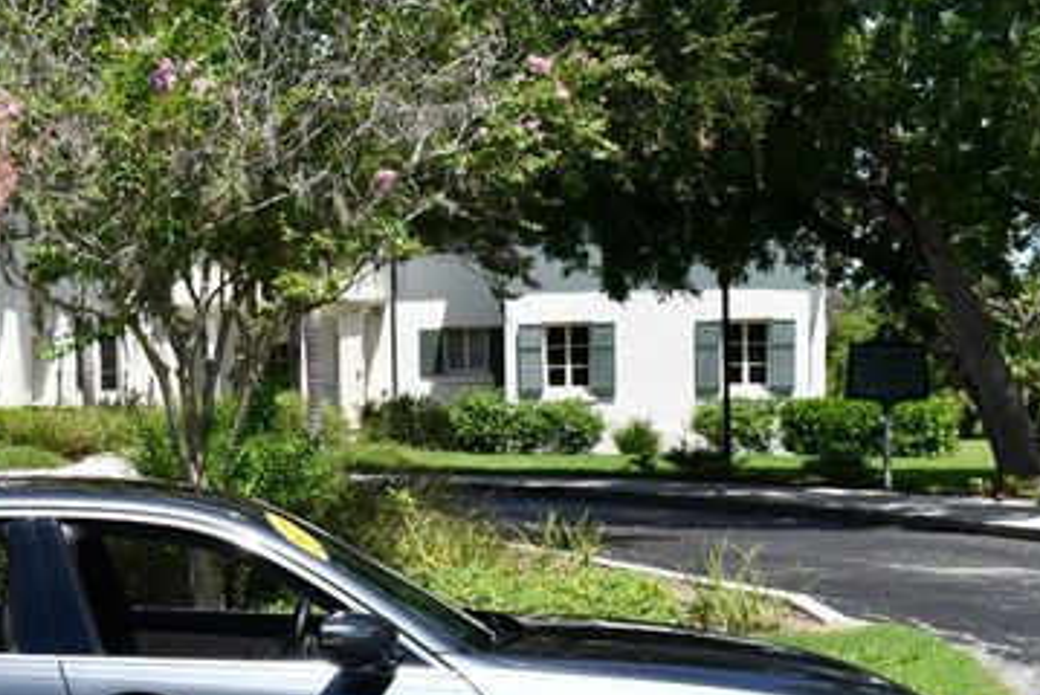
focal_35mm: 82
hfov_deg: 24.2
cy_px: 515
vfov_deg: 16.6
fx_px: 2371
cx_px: 148
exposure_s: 1/250
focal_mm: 23
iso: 110
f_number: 8
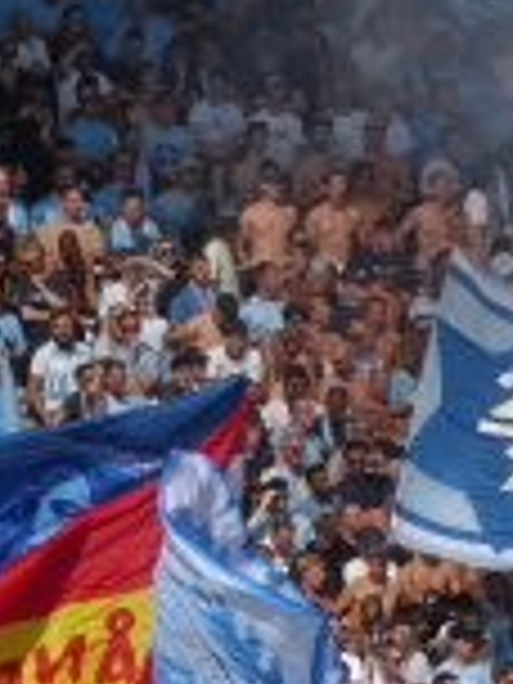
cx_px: 752
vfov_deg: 2.7
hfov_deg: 2.0
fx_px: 14642
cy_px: 724
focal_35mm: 741
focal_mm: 44.8
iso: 80
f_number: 5.6
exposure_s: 1/640
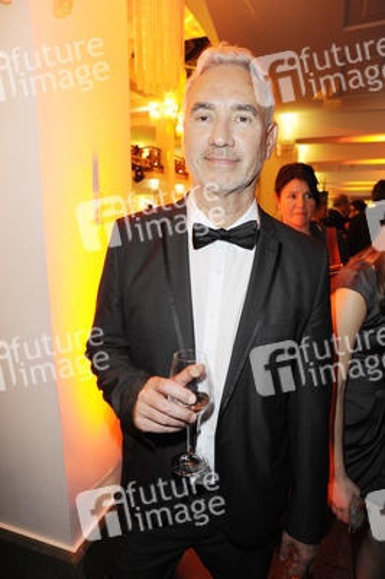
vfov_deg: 73.8
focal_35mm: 24
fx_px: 386
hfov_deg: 53.1
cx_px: 192
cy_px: 290
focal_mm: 24
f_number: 5.6
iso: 1600
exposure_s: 1/40
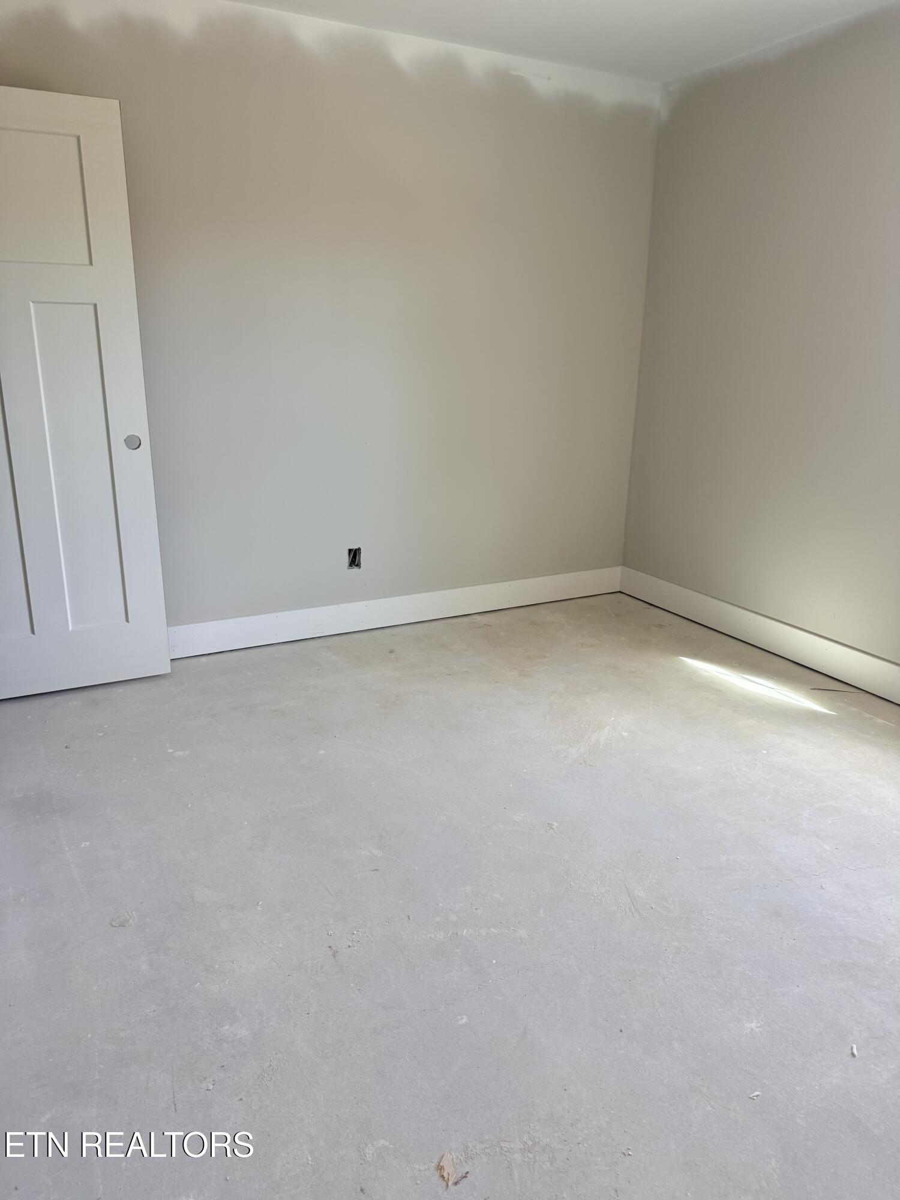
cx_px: 450
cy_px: 600
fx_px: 832
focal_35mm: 24
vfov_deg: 71.6
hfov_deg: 56.8
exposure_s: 1/121
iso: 125
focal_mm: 6.76
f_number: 1.78
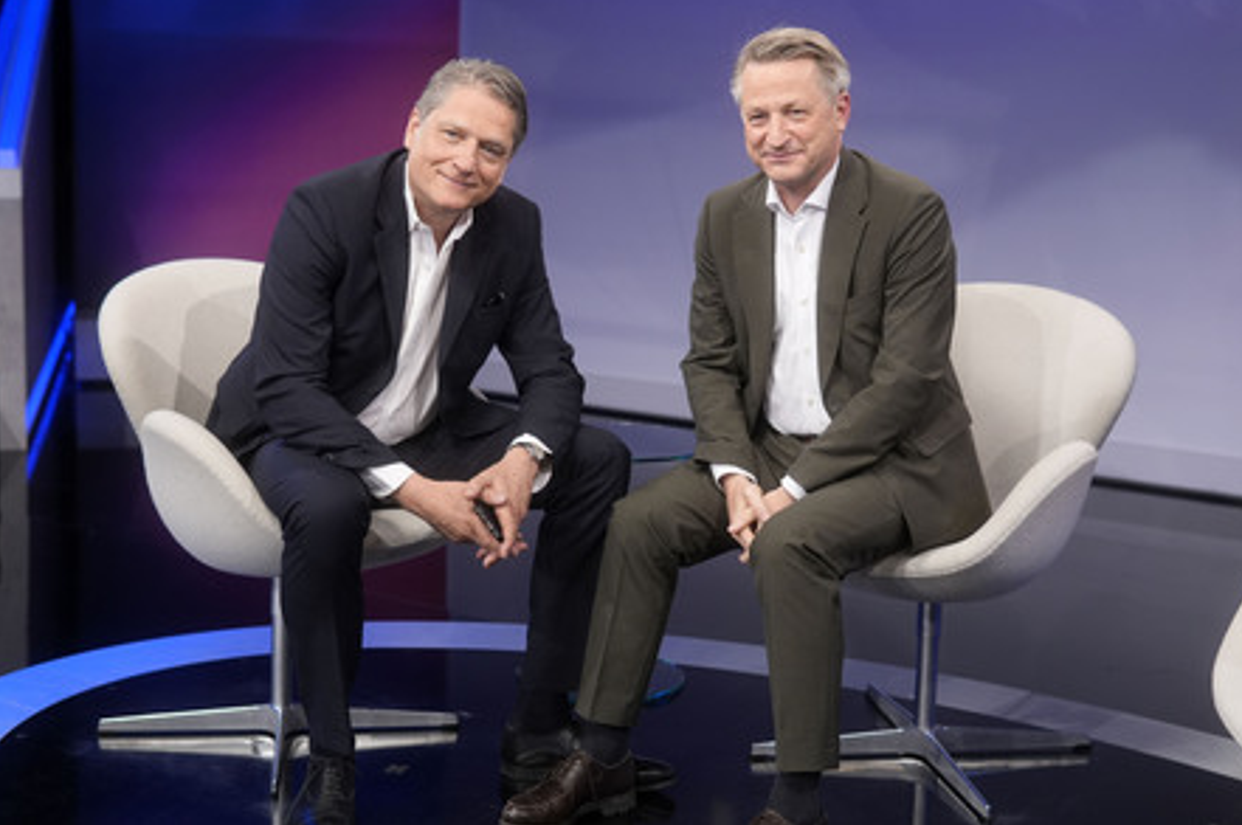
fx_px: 1585
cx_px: 629
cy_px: 405
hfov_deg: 42.8
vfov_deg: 29.2
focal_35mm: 46
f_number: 2.2
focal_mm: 30
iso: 640
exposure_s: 1/200
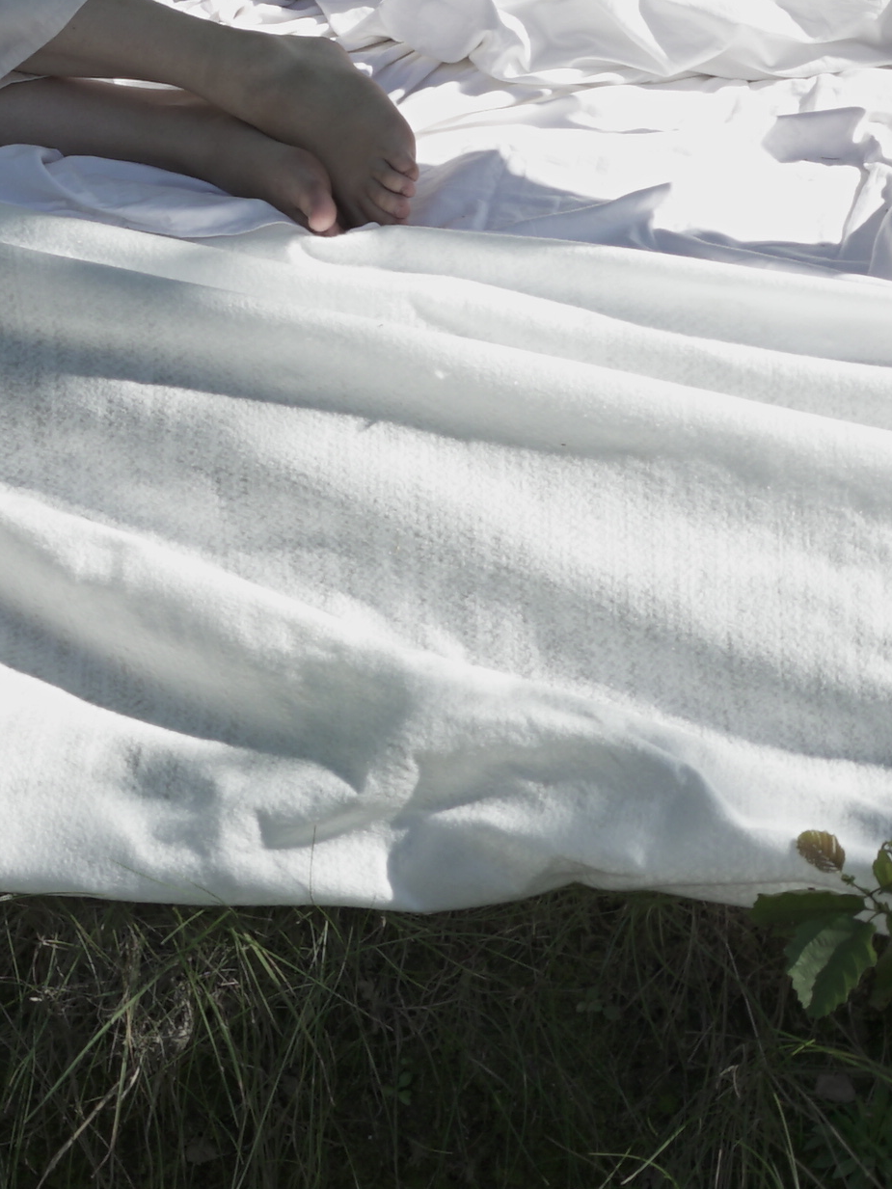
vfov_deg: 8.3
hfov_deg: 5.9
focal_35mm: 234
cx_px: -1761
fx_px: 8038
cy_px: -467
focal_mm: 50
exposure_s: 1/200
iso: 100
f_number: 6.3
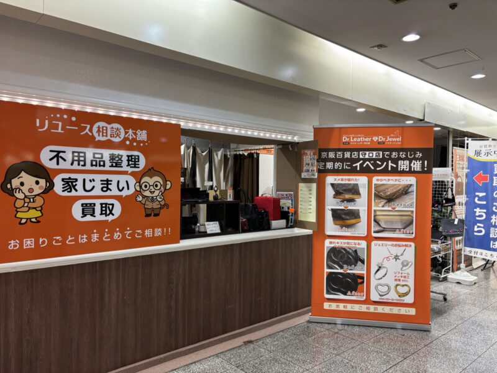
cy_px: 186
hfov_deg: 67.3
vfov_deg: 53.1
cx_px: 248
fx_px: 373
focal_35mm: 26
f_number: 1.6
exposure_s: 1/60
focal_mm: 5.96
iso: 160
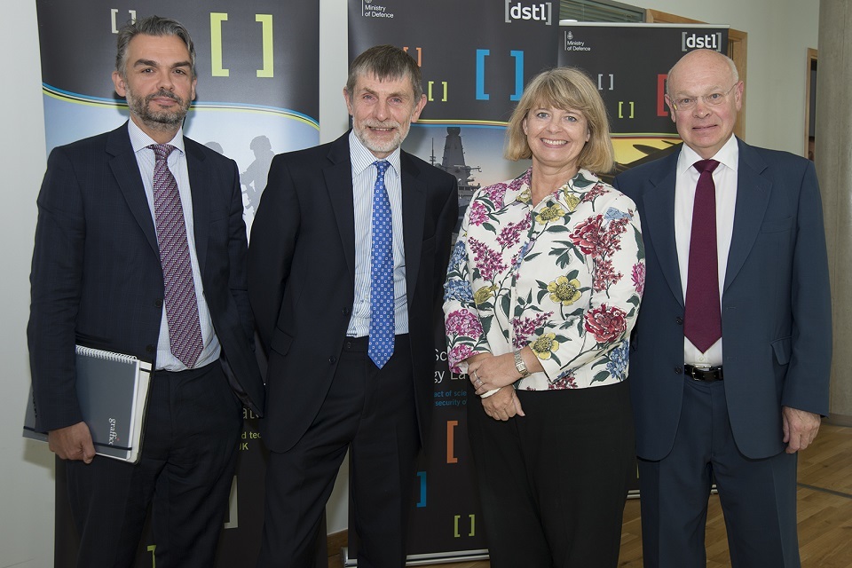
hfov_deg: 54.4
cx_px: 426
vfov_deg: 37.9
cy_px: 284
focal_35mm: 35
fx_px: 828
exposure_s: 1/60
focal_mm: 35
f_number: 7.1
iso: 400
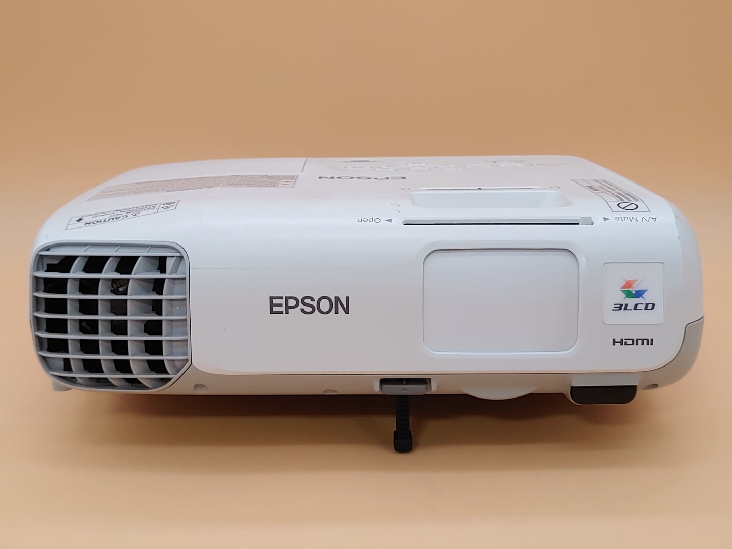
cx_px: 366
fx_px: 1036
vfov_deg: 29.7
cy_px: 274
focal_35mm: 49
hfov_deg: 38.9
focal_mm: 4.36
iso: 50
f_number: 1.8
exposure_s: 1/120
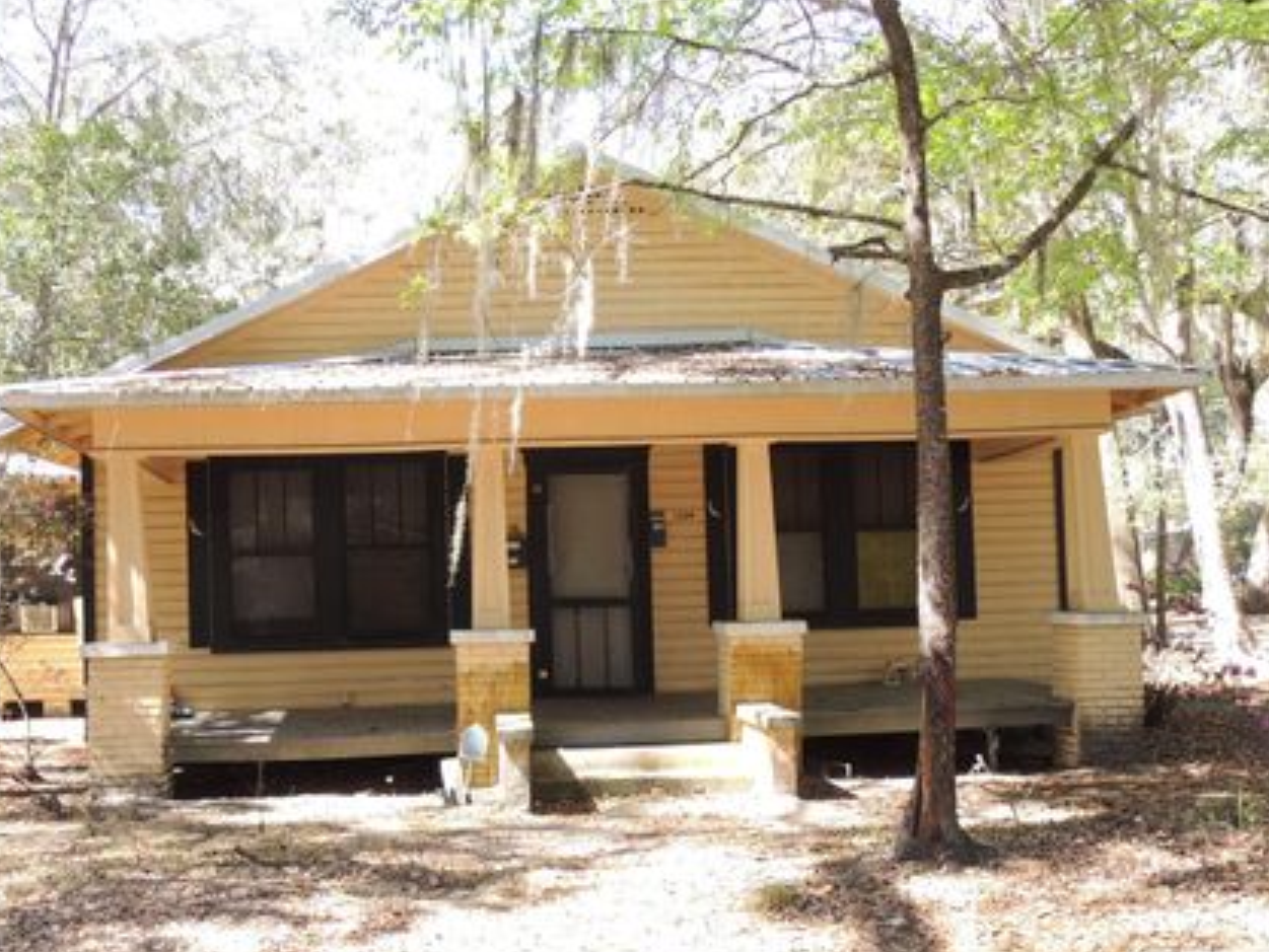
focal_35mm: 42
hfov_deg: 44.7
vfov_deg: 34.3
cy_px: 519
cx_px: 572
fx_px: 1540
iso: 100
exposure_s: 1/80
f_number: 3.3
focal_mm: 6.2
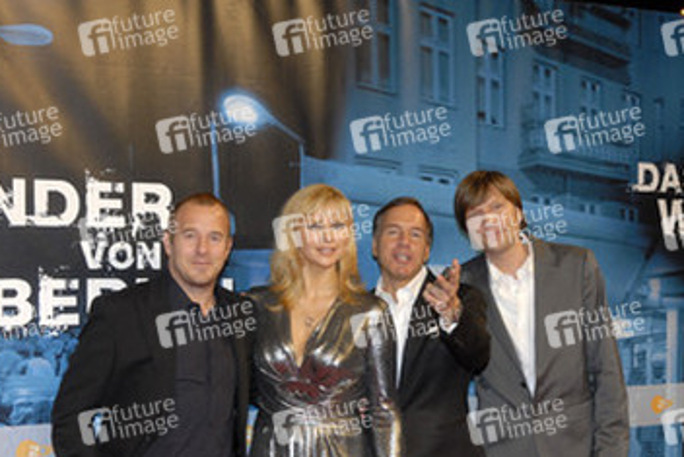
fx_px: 1235
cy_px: 276
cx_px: 346
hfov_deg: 30.9
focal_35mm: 65
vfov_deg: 20.9
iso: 500
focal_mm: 34
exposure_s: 1/160
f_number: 5.6
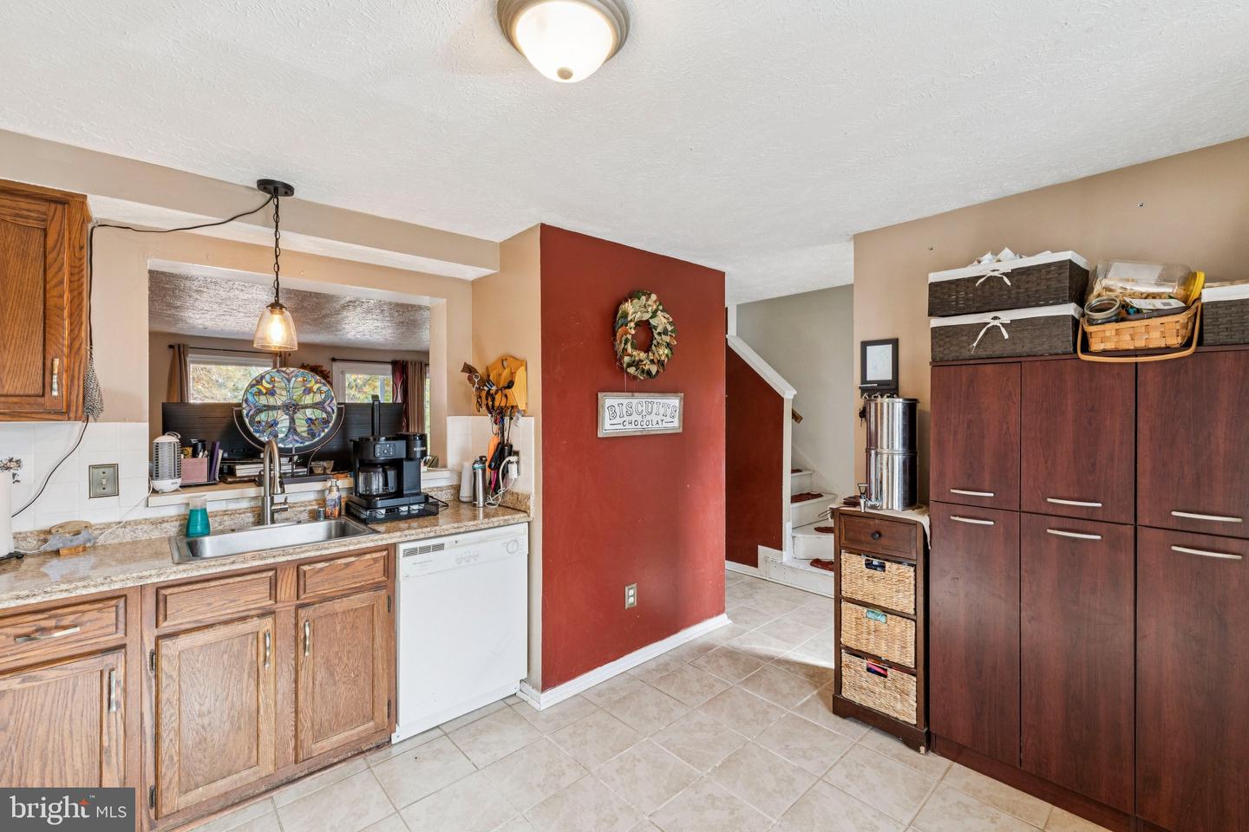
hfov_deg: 100.4
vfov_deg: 77.3
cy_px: 416
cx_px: 624
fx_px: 520
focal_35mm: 15
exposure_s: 1/6
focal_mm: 10
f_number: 9
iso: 250
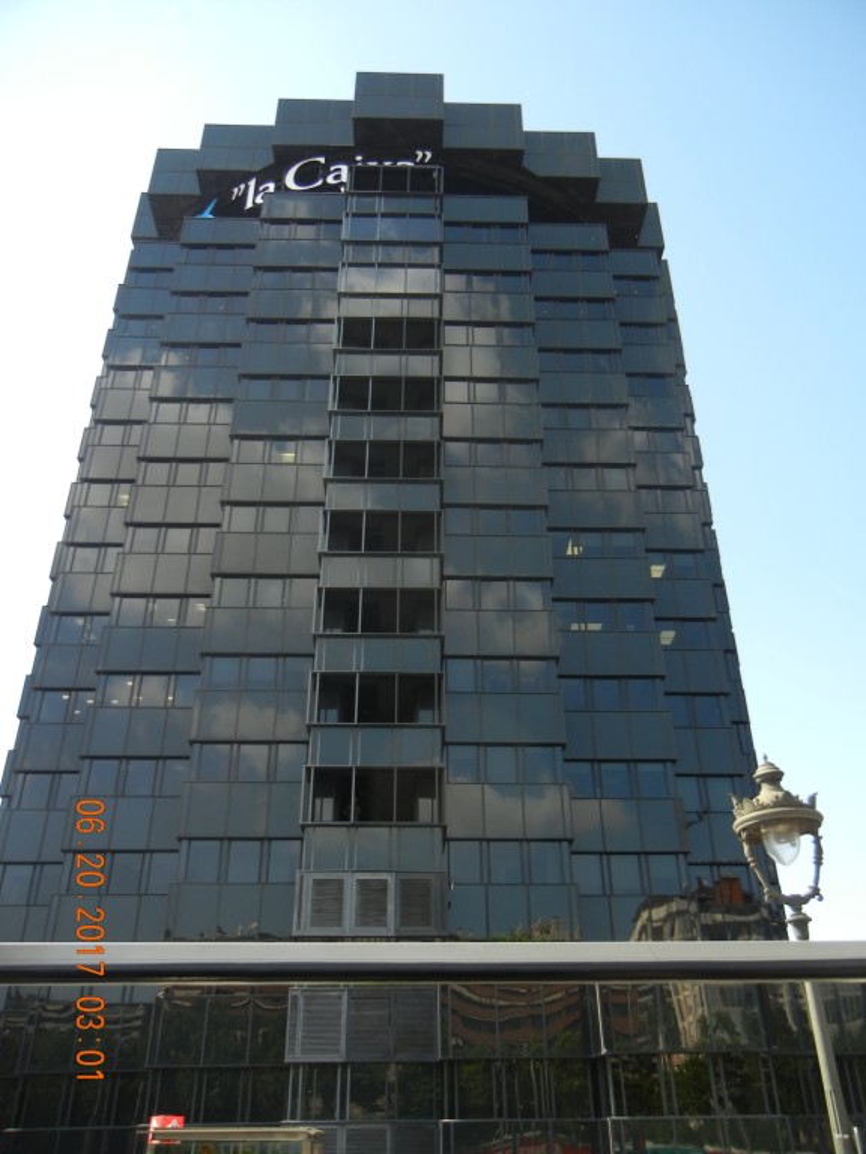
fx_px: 1001
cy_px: 577
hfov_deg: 46.8
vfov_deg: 60.0
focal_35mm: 30
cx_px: 433
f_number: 3.5
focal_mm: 5.4
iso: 160
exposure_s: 1/421
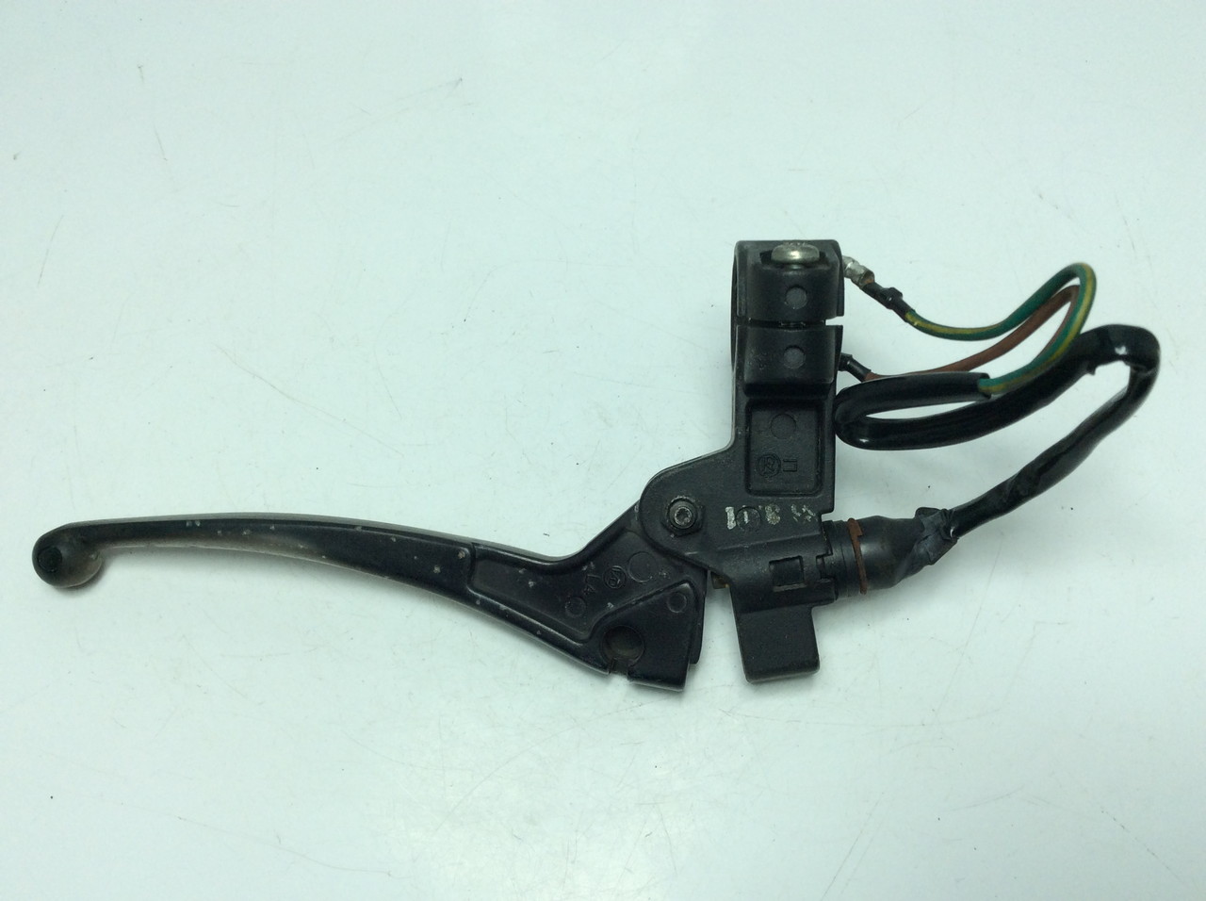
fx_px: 1113
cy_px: 450
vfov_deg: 44.1
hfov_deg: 56.9
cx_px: 603
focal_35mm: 32
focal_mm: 3.3
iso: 32
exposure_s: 1/534
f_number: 2.4
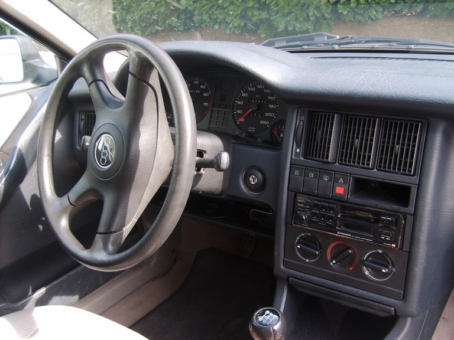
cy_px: 170
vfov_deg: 40.7
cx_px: 227
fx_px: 459
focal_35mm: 35
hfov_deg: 52.6
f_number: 2.8
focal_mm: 5.8
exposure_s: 1/60
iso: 50
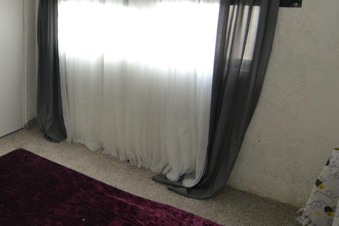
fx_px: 358
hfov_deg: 46.8
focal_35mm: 38
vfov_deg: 34.3
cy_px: 54
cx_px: 49
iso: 640
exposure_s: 1/60
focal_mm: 12
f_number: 4
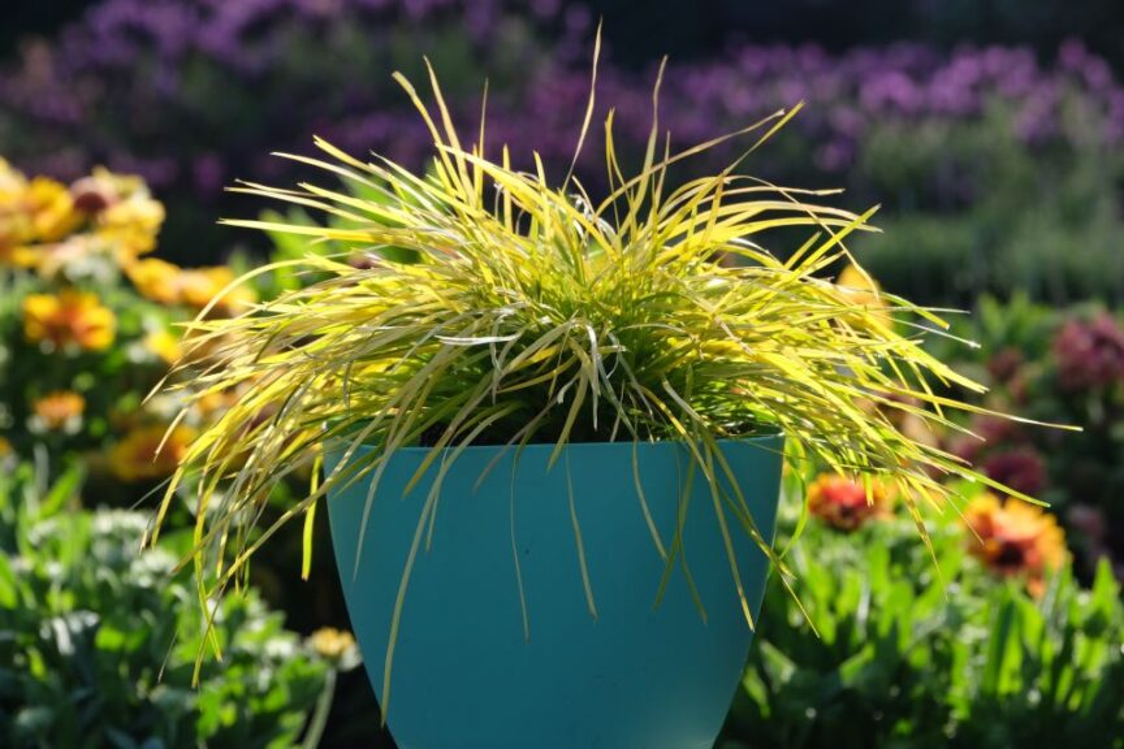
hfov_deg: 12.5
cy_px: 374
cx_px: 562
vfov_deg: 8.3
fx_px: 5151
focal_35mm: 165
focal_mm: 110.3
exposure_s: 1/420
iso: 500
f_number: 7.1
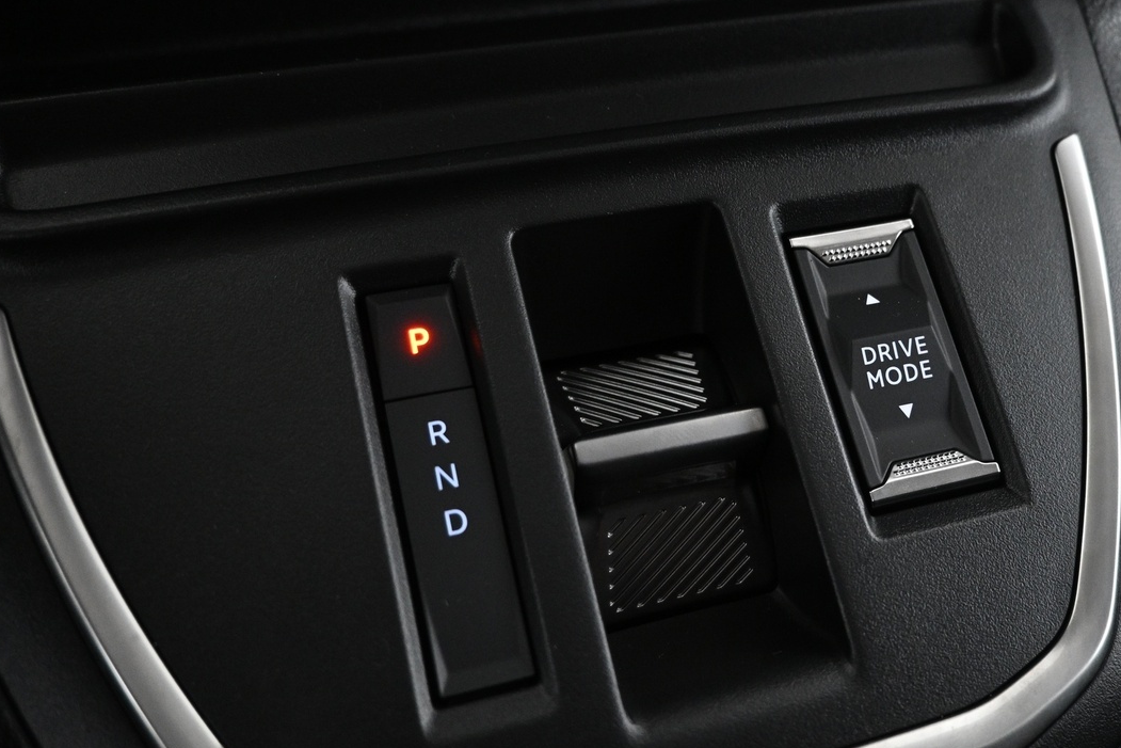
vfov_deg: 36.0
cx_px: 716
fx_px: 1152
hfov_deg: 51.2
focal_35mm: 37
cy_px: 381
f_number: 3.5
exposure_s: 1/20
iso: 1600
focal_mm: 16
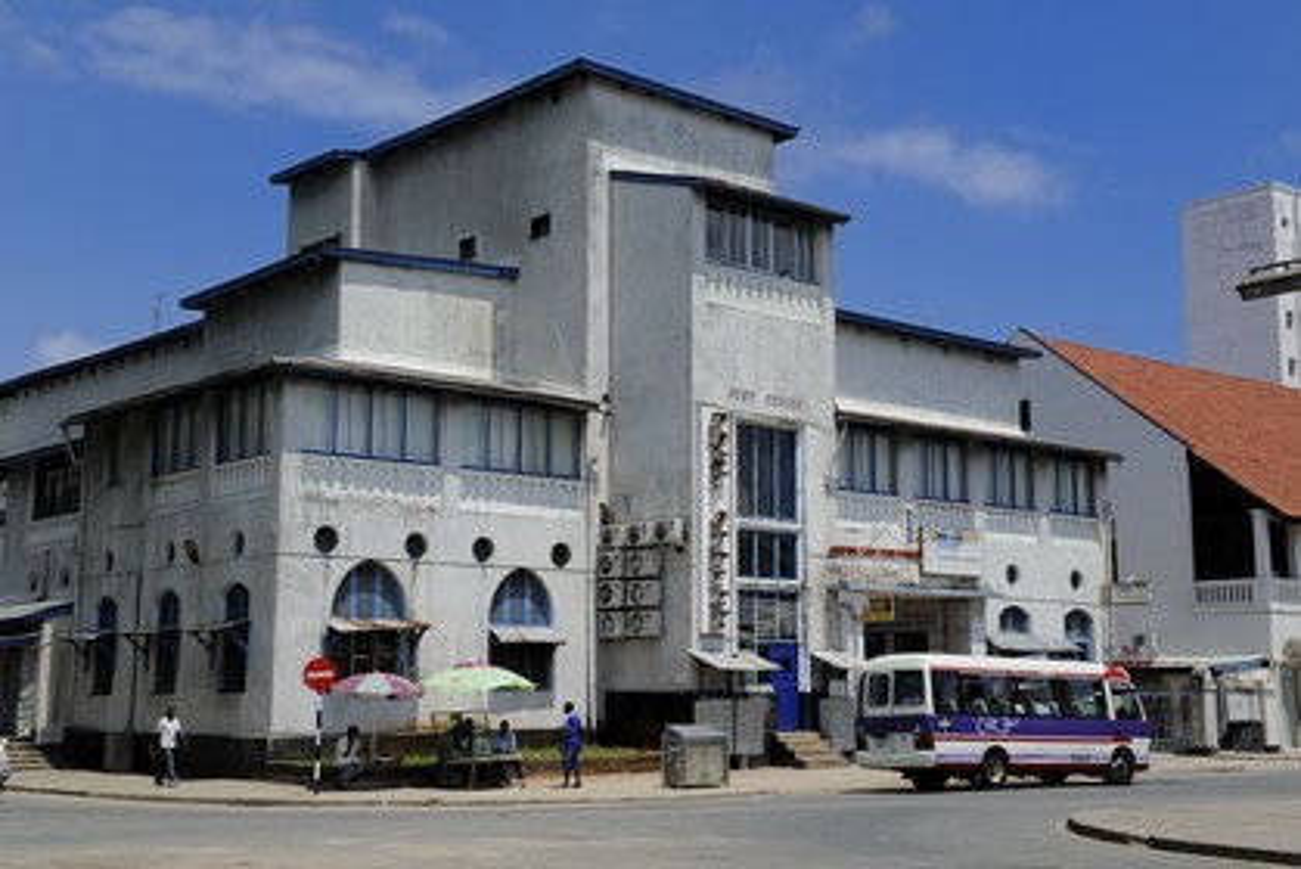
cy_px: 434
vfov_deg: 29.9
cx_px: 650
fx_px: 1627
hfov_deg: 43.6
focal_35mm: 45
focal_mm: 45
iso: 200
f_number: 16
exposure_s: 1/200
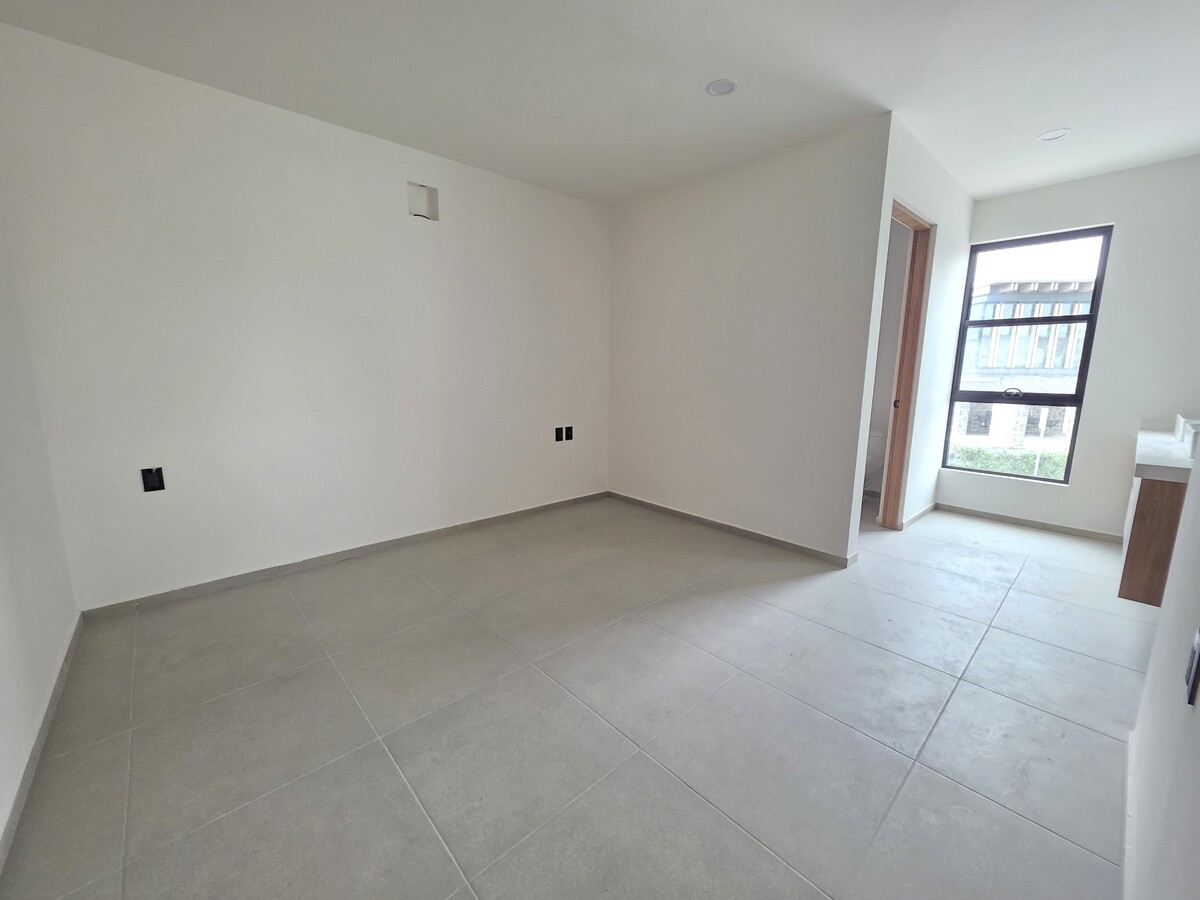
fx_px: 451
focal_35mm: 13
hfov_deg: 106.2
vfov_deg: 89.9
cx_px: 600
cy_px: 450
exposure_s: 1/120
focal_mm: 2.2
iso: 250
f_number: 1.9
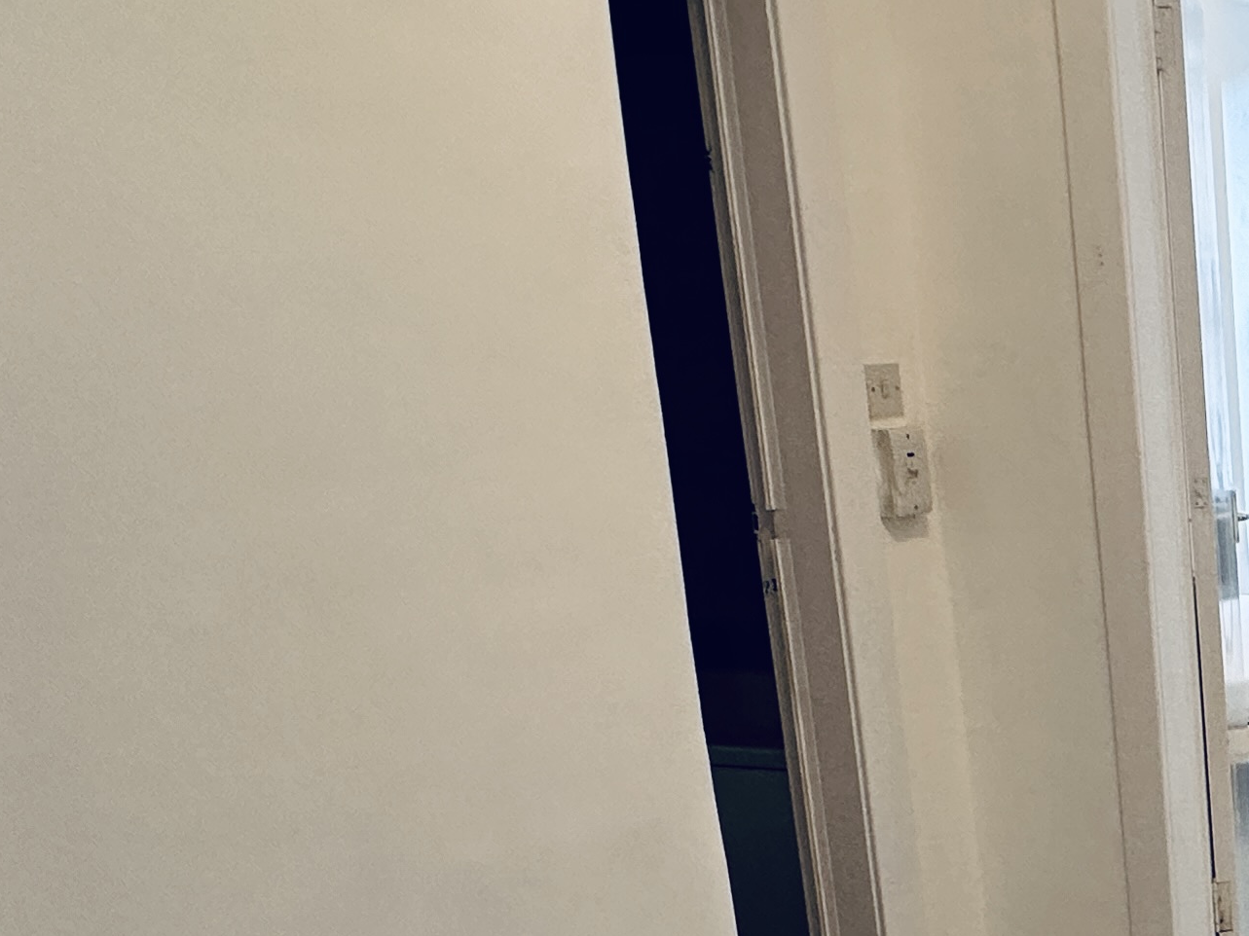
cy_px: 691
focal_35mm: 44
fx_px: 1587
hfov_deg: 32.6
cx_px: 1607
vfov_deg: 32.3
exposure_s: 1/100
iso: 200
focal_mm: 2.22
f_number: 2.2
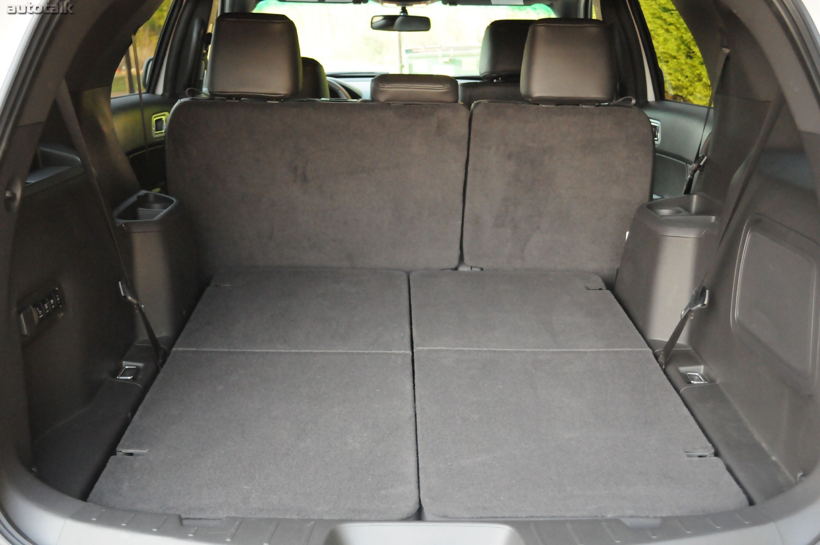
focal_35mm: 39
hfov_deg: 49.6
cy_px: 272
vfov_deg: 34.1
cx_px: 410
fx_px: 887
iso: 2500
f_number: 4.2
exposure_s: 1/160
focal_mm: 26
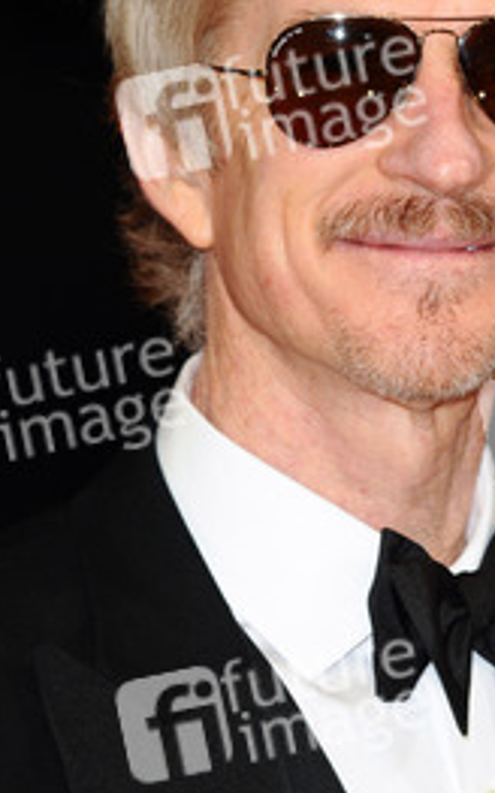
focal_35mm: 361
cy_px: 259
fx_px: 7800
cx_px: 361
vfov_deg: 5.8
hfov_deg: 3.6
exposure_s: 1/250
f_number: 4.5
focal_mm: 155
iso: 320
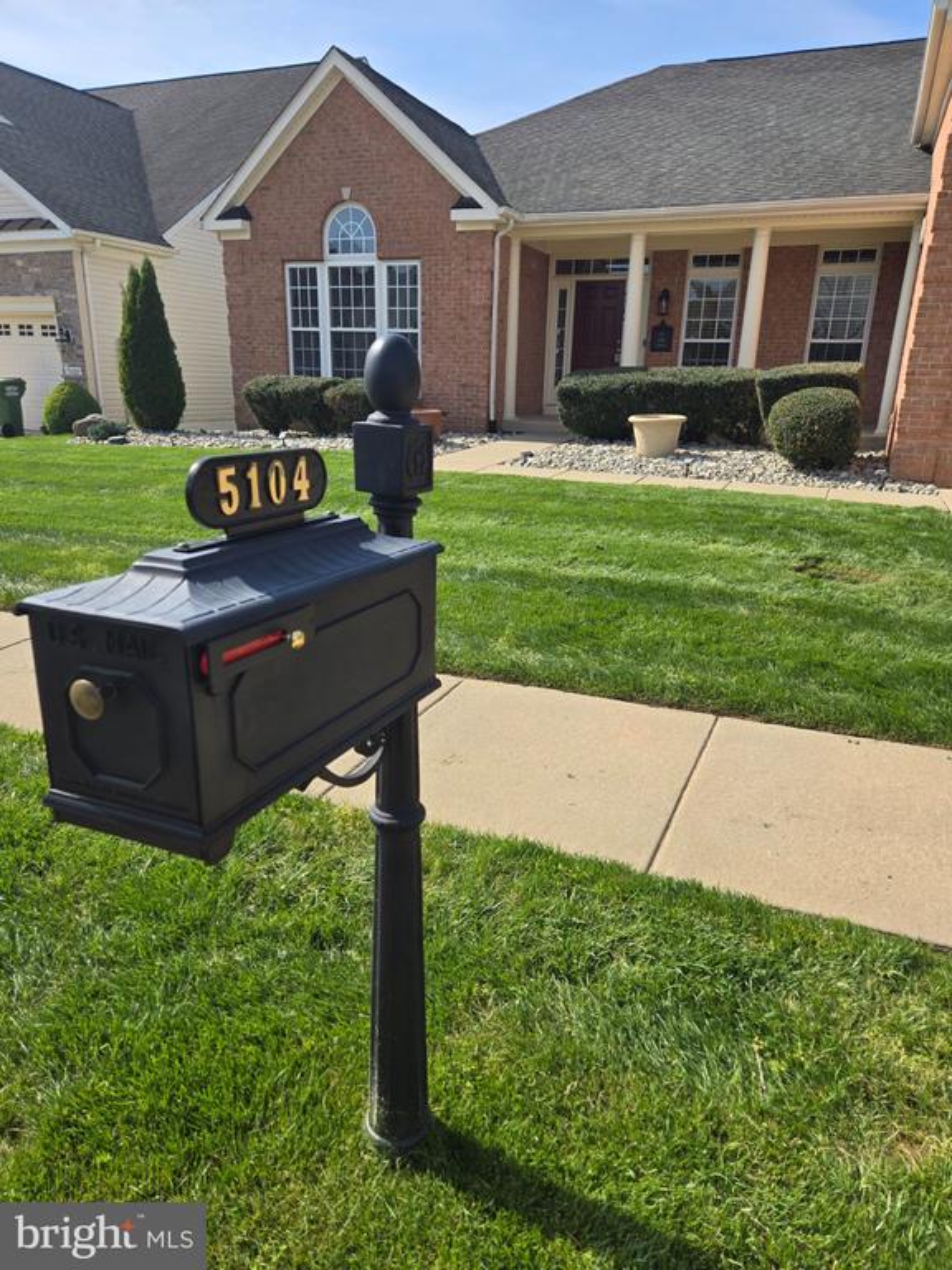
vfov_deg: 73.9
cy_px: 635
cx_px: 476
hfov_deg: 58.9
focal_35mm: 23
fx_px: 843
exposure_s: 1/1252
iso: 25
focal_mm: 5.4
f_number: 1.8
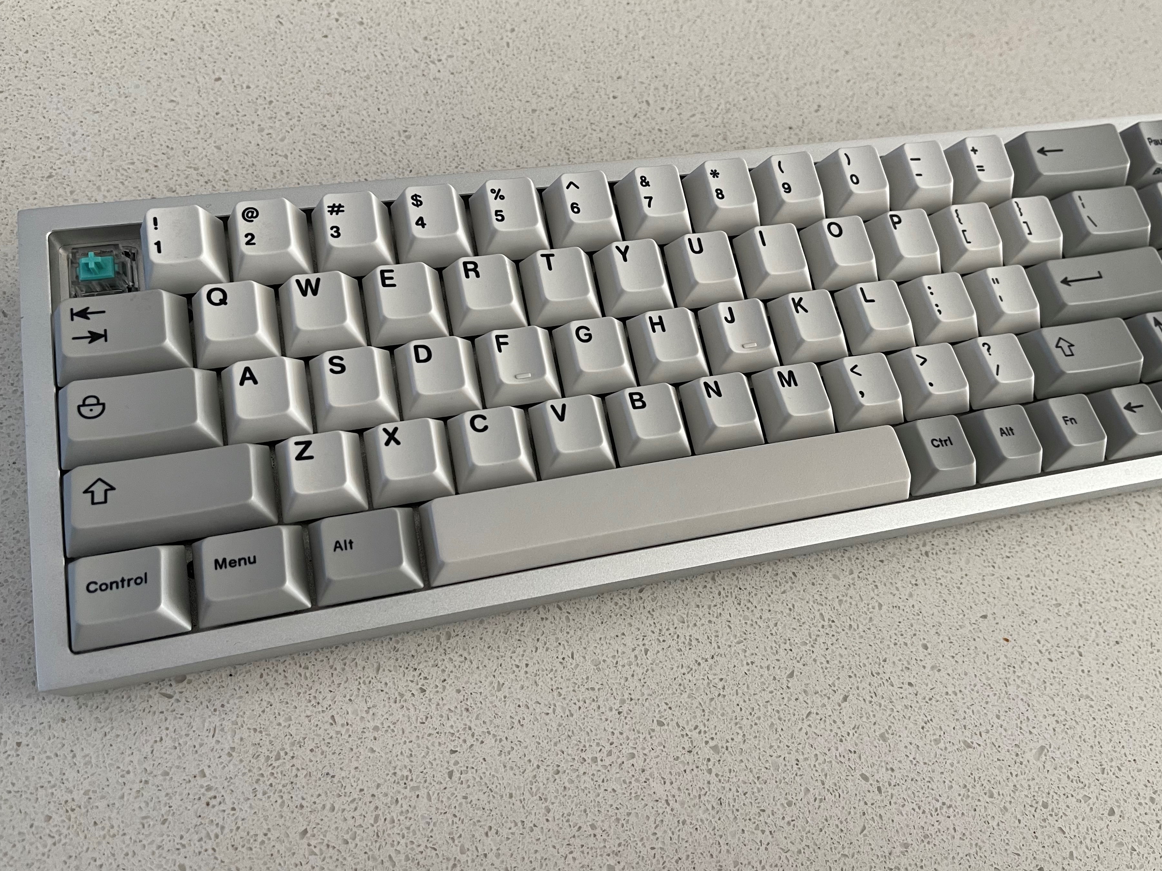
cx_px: 623
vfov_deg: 48.2
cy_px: 397
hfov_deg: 61.6
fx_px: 973
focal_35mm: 29
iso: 125
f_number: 1.6
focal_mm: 5.1
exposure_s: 1/95
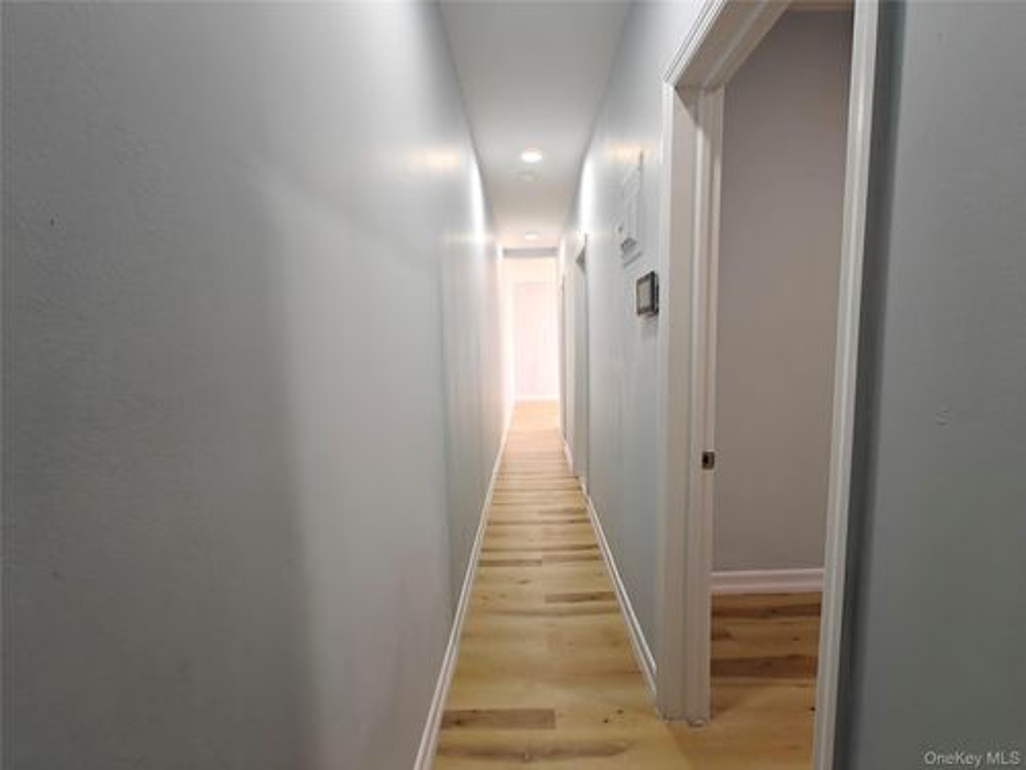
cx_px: 513
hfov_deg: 102.1
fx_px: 415
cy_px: 385
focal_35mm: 14
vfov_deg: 85.7
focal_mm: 2.62
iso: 160
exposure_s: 1/40
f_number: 2.2
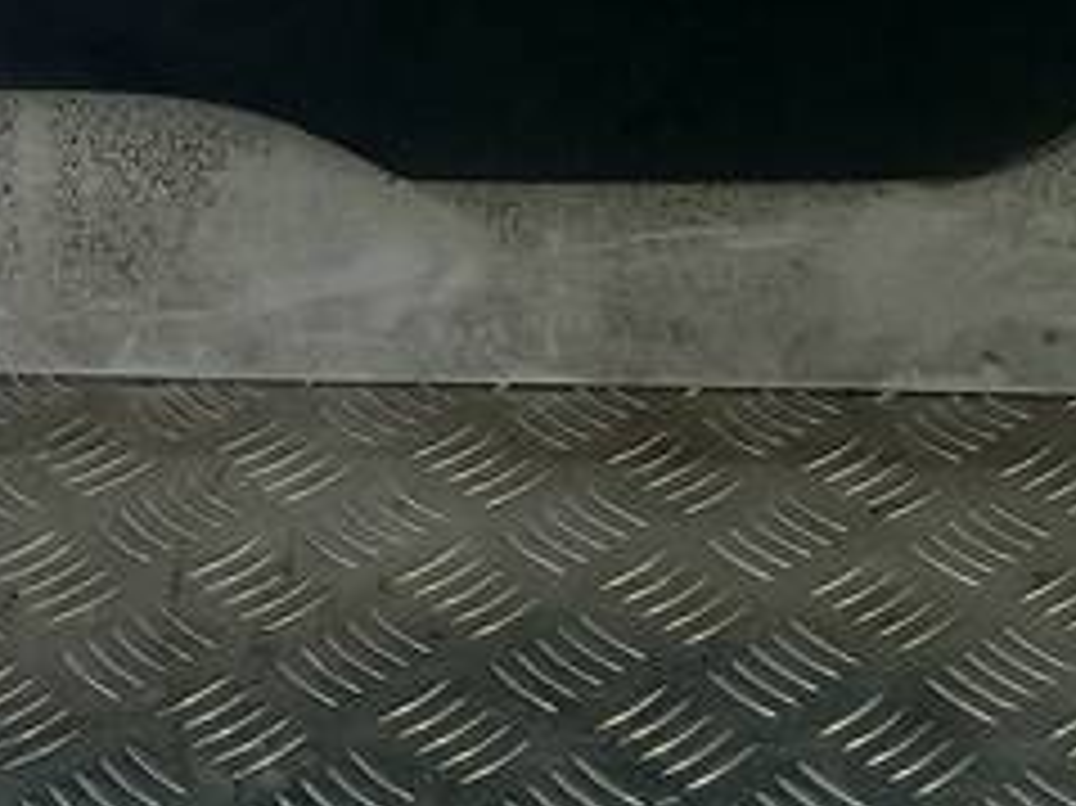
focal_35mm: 107
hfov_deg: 18.4
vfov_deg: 12.2
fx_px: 3324
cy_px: -801
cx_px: 594
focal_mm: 4.6
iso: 40
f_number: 1.8
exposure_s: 1/100
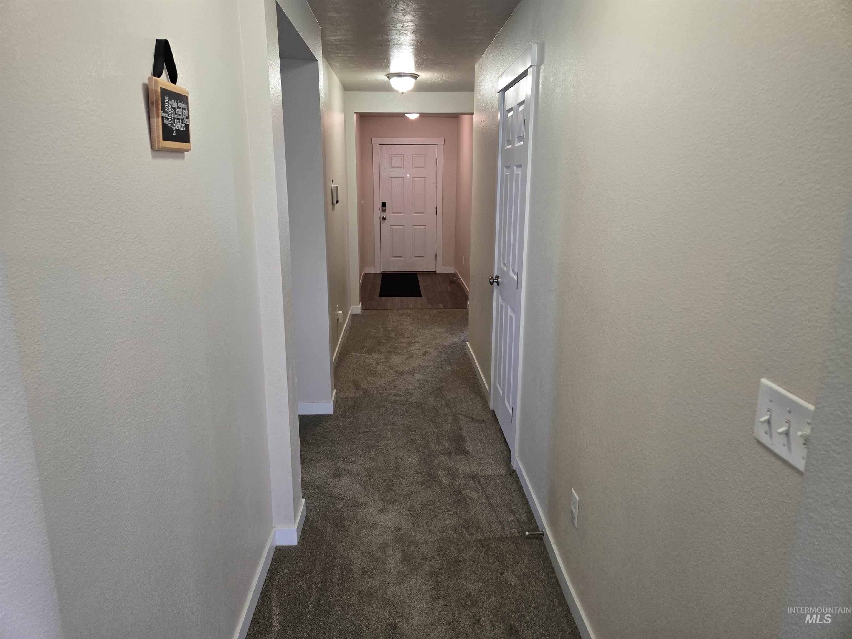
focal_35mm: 23
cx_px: 426
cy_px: 320
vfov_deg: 58.9
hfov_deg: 73.9
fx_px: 566
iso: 320
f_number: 1.8
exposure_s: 1/120
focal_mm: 5.4
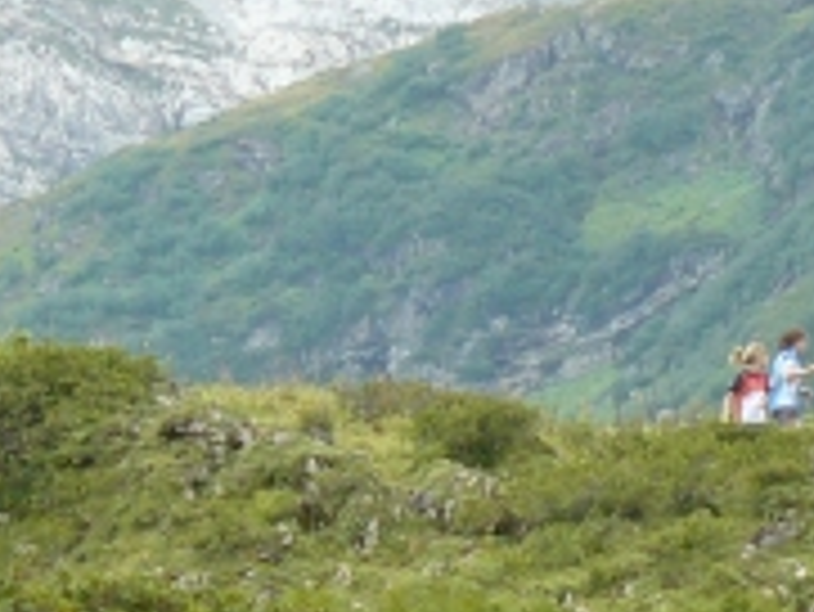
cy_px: 666
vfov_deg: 2.6
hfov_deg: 3.5
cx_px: -166
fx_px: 13460
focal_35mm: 572
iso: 200
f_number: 3.3
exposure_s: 1/250
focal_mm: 24.1
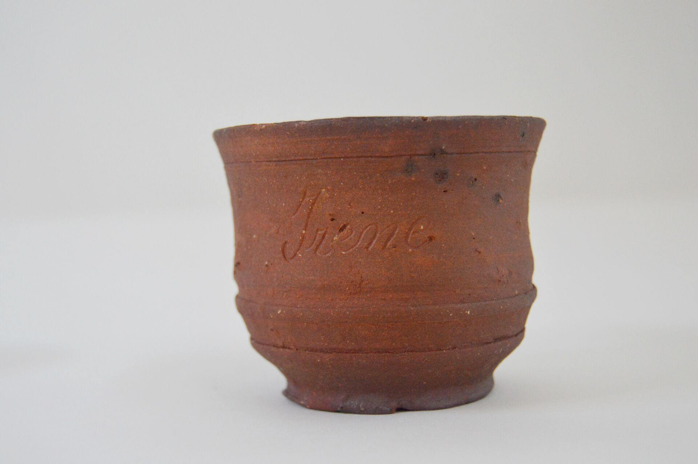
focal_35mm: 57
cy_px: 232
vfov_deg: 23.7
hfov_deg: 35.1
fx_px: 1104
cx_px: 349
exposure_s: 1/250
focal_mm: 38
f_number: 4.8
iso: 1600
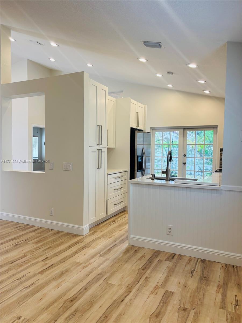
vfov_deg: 67.3
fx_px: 242
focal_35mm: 26
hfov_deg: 53.1
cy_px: 162
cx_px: 121
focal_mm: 5.96
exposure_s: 1/120
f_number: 1.6
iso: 64
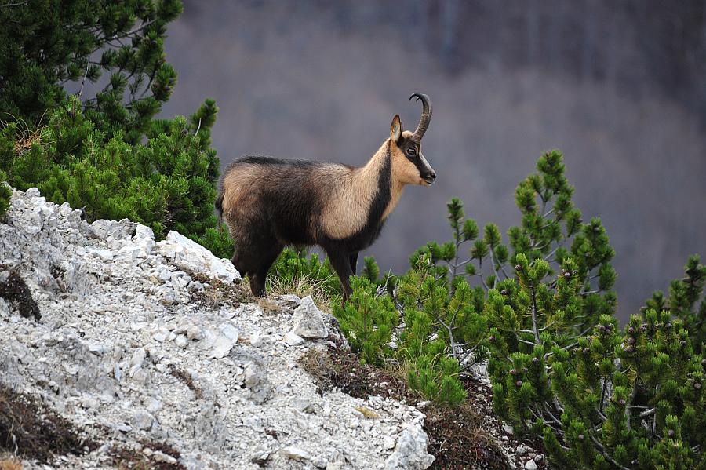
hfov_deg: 4.1
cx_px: 353
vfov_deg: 2.7
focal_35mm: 500
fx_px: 9800
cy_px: 235
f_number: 9
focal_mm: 500
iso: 1000
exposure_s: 1/320
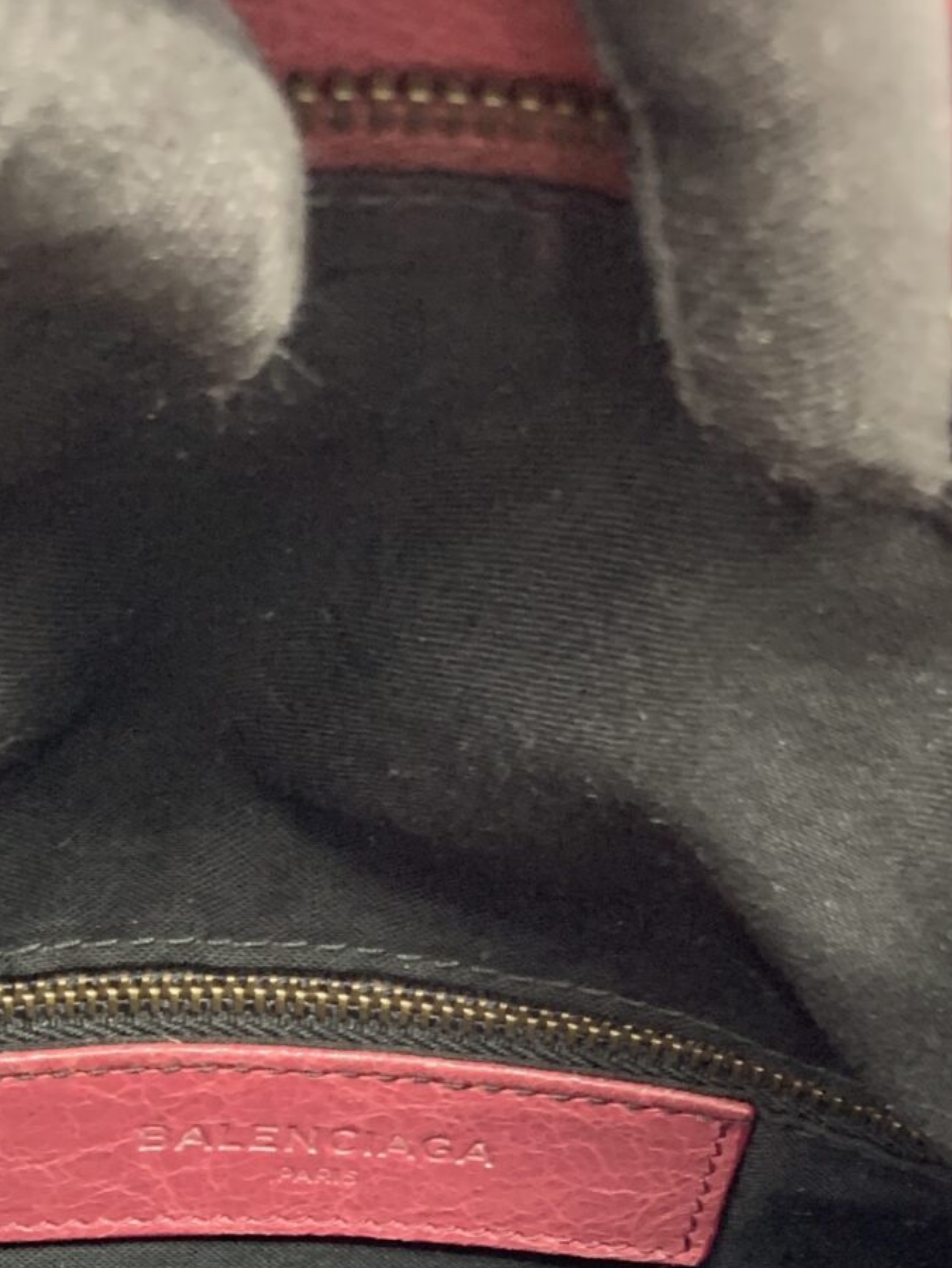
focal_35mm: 74
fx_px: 2712
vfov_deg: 22.8
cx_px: 243
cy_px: 1733
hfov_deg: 19.8
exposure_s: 1/33
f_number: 1.8
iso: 320
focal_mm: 4.25
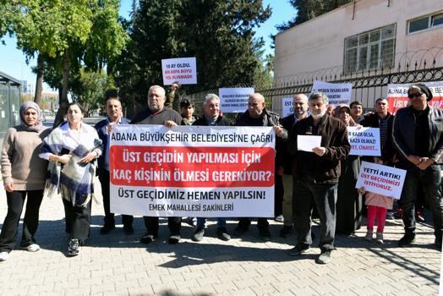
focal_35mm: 24
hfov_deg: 73.7
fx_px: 295
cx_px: 222
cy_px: 148
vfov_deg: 53.2
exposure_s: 1/800
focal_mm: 24
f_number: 5.6
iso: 500
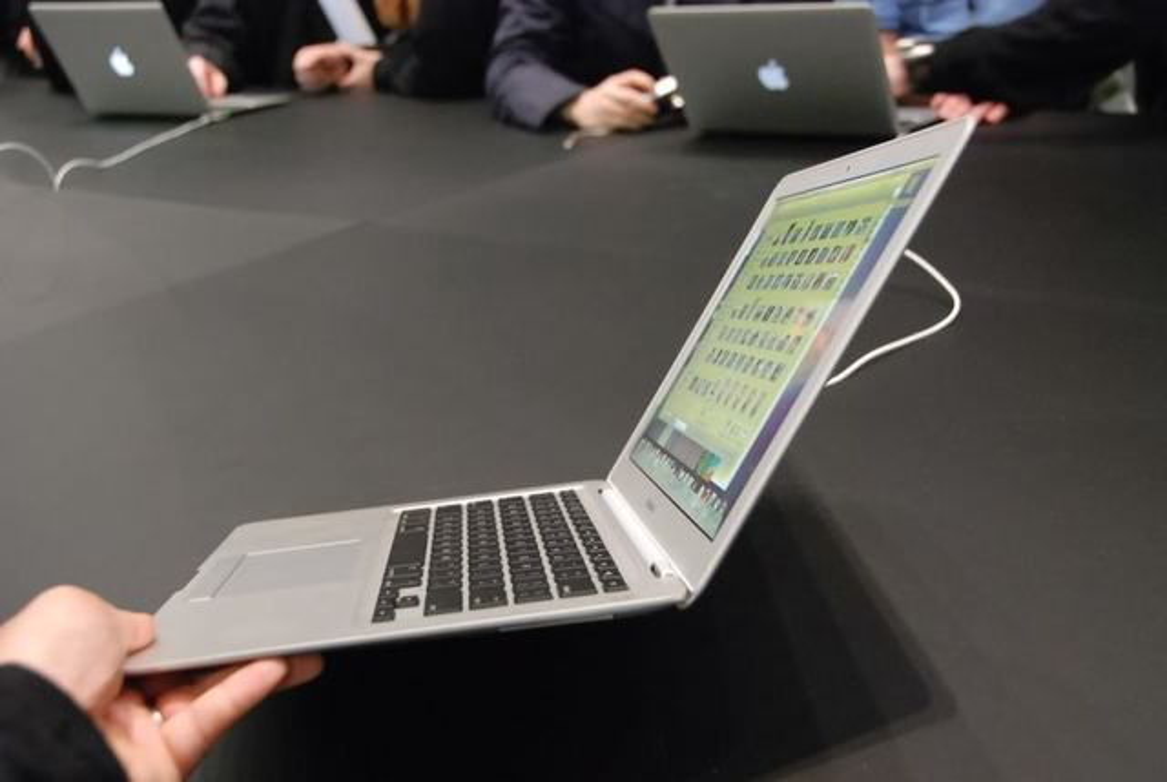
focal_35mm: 42
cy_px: 391
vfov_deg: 32.0
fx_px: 1364
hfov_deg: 46.3
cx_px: 584
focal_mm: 28
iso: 1600
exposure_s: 1/30
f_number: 4
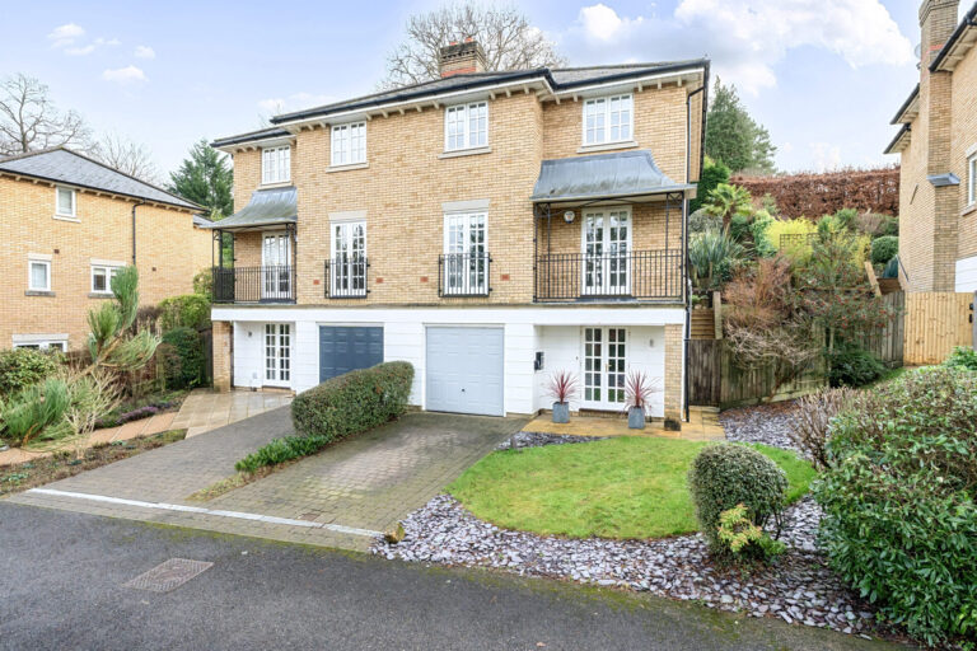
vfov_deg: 67.4
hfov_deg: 90.0
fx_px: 488
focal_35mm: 18
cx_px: 488
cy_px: 326
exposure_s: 1/100
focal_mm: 12
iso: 640
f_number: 8
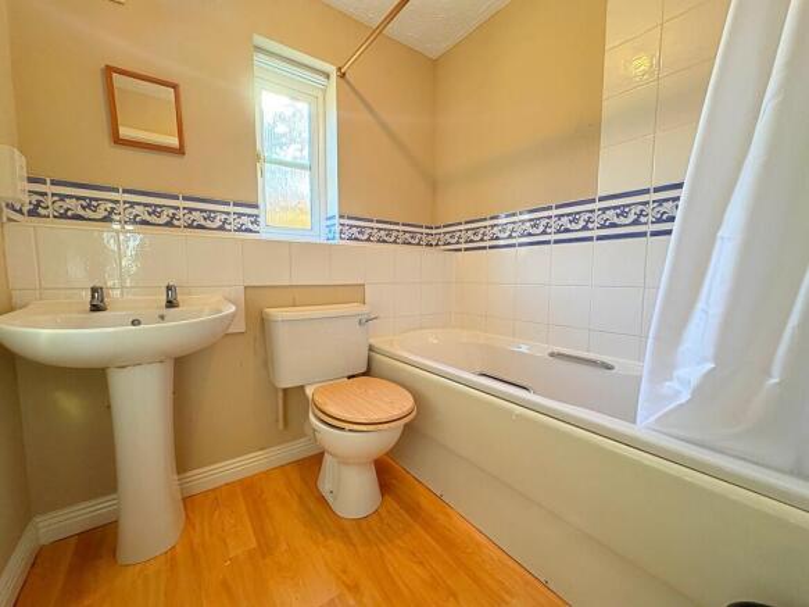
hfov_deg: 102.1
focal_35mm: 14
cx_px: 404
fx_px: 327
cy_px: 304
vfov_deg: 85.7
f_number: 2.2
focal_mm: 2.22
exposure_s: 1/100
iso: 250
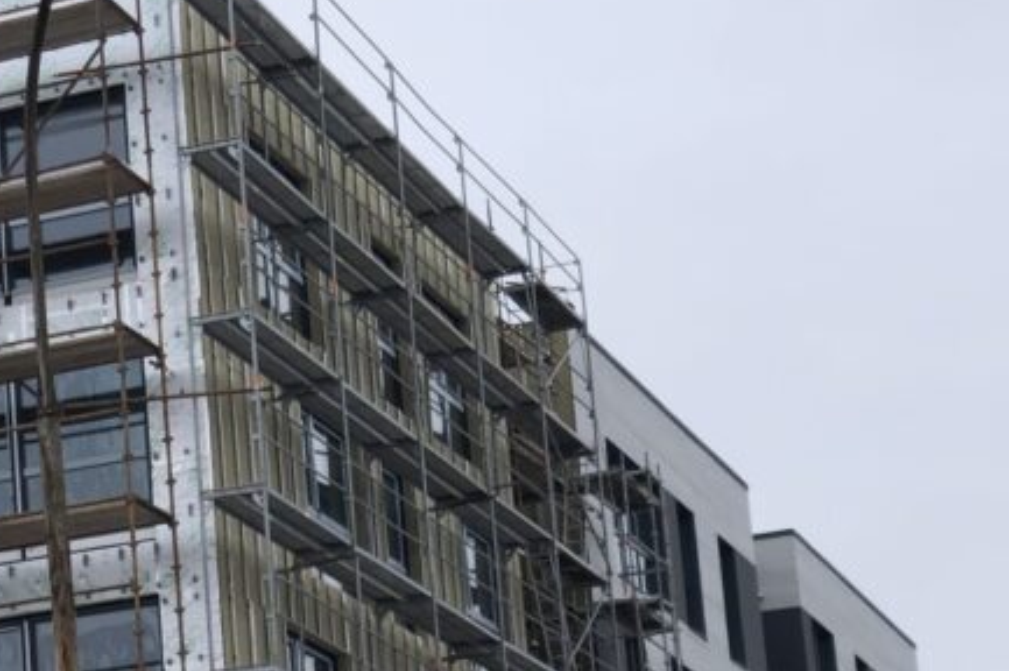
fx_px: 3585
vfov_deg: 10.6
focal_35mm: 128
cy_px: 636
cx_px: -72
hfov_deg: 15.6
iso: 16
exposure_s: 1/216
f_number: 2.4
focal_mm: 6
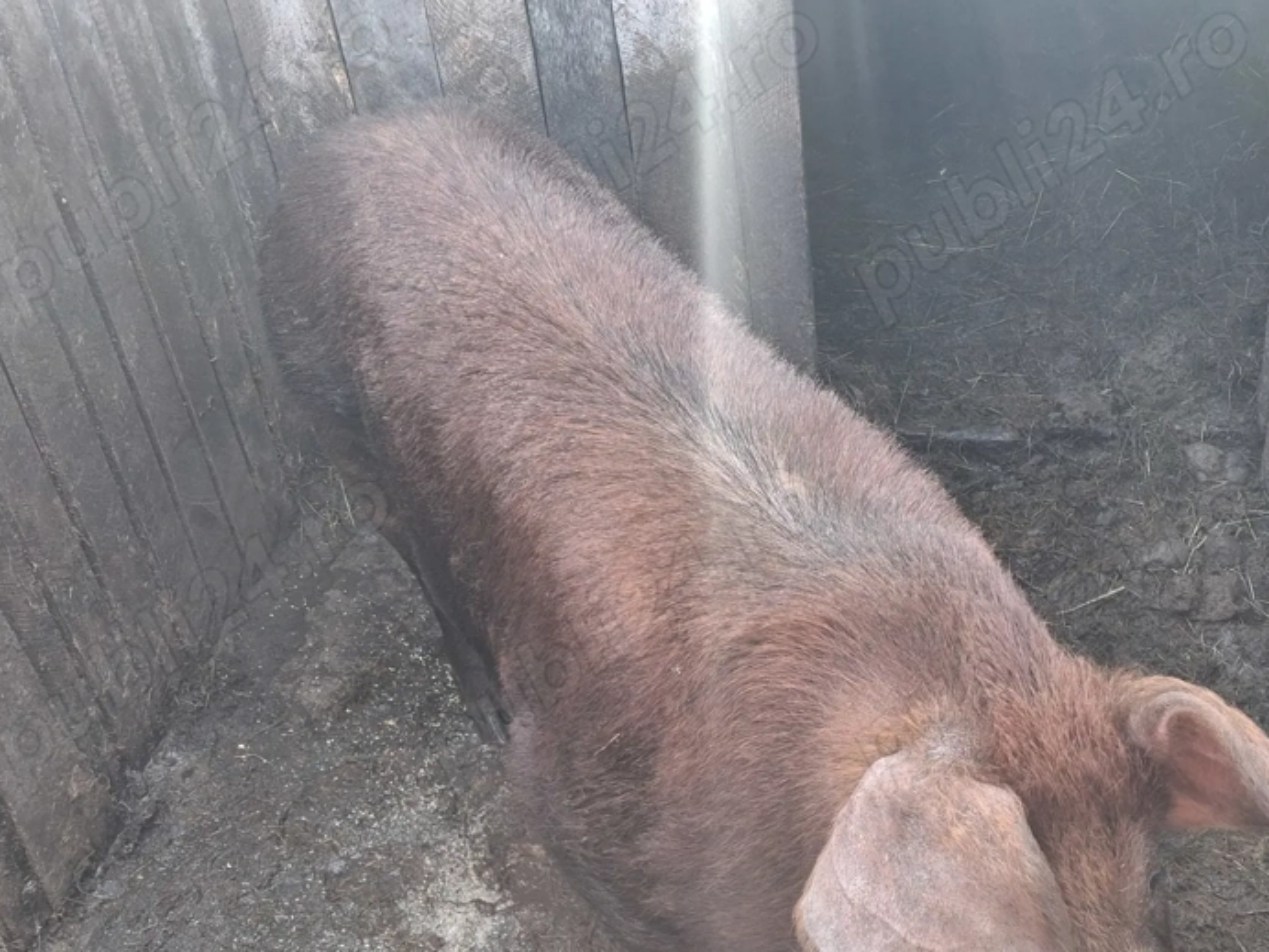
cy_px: 659
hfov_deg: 47.2
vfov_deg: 36.3
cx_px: 834
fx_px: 1430
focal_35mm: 39
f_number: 1.8
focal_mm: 4
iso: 125
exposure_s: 1/100
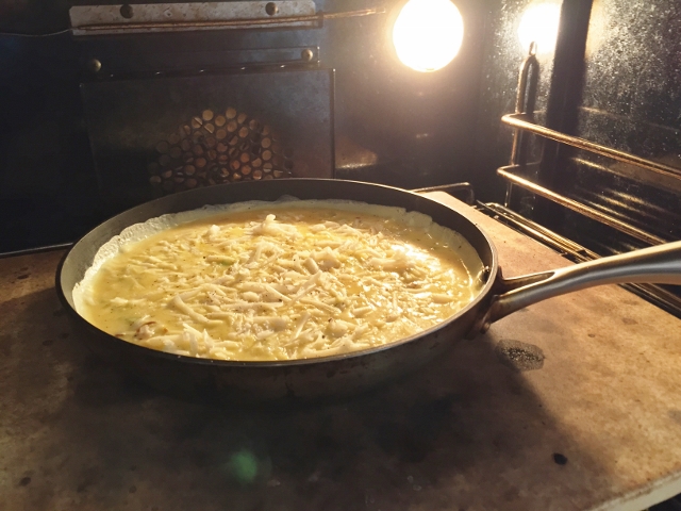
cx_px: 340
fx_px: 571
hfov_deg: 61.7
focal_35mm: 29
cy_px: 256
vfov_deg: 48.2
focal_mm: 4.15
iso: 200
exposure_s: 1/30
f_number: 2.2
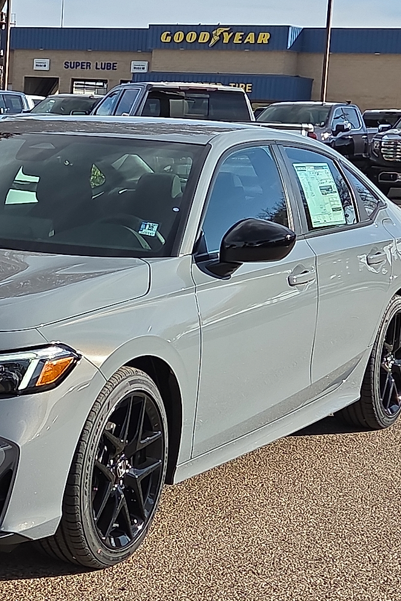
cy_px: 342
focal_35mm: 87
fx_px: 1454
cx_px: -5
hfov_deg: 15.4
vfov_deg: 23.4
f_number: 1.8
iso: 25
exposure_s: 1/1250
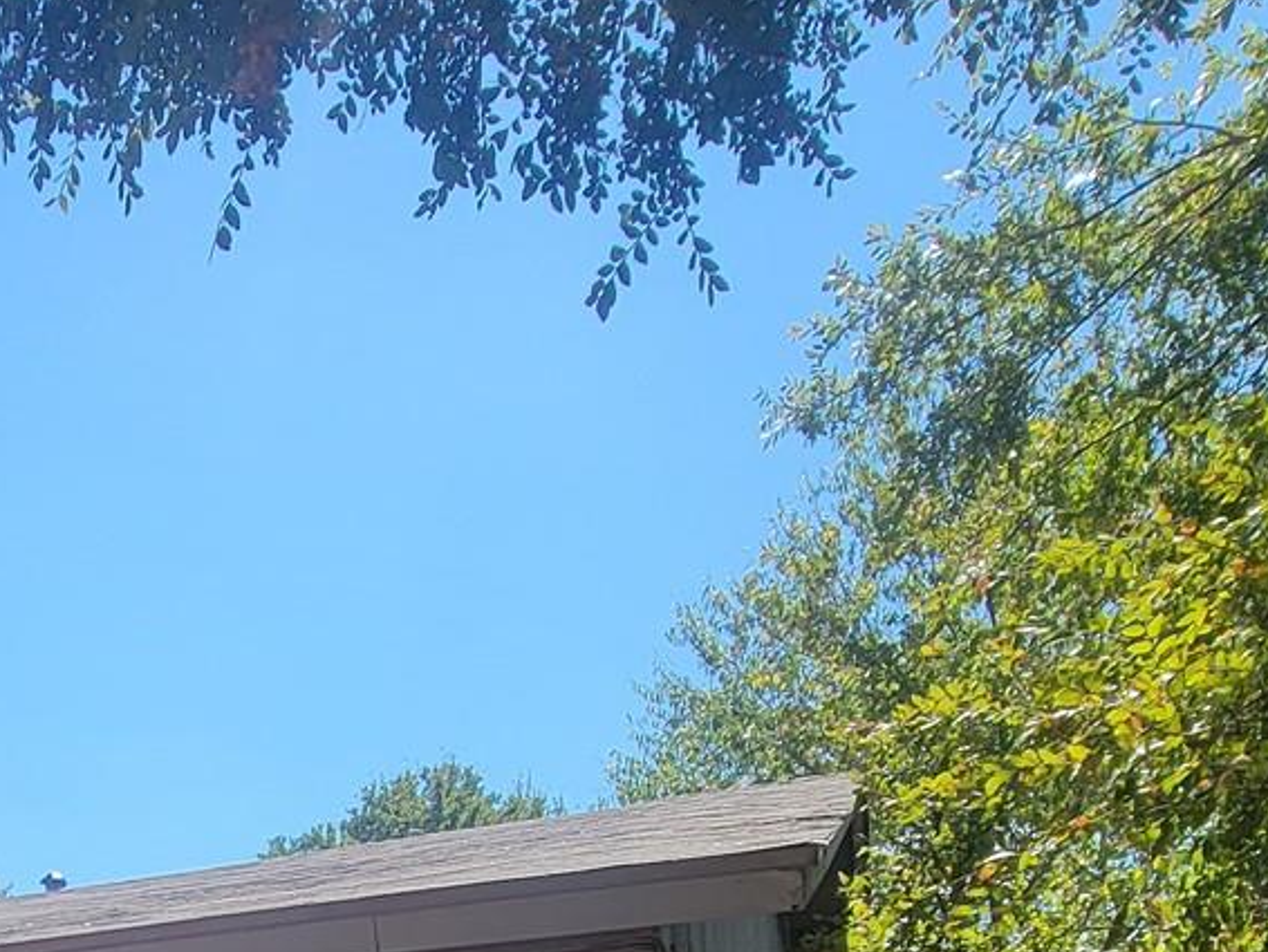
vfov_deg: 24.9
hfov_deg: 36.6
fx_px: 1722
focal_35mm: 47
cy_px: 1371
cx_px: 25
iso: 50
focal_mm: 2.2
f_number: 2.2
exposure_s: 1/932
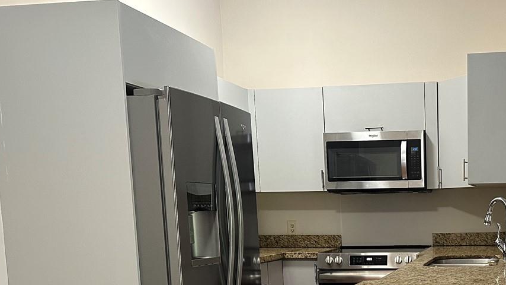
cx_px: 437
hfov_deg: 39.6
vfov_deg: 23.2
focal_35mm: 49
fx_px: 657
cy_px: 299
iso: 250
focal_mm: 6.86
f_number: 1.78
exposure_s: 1/60
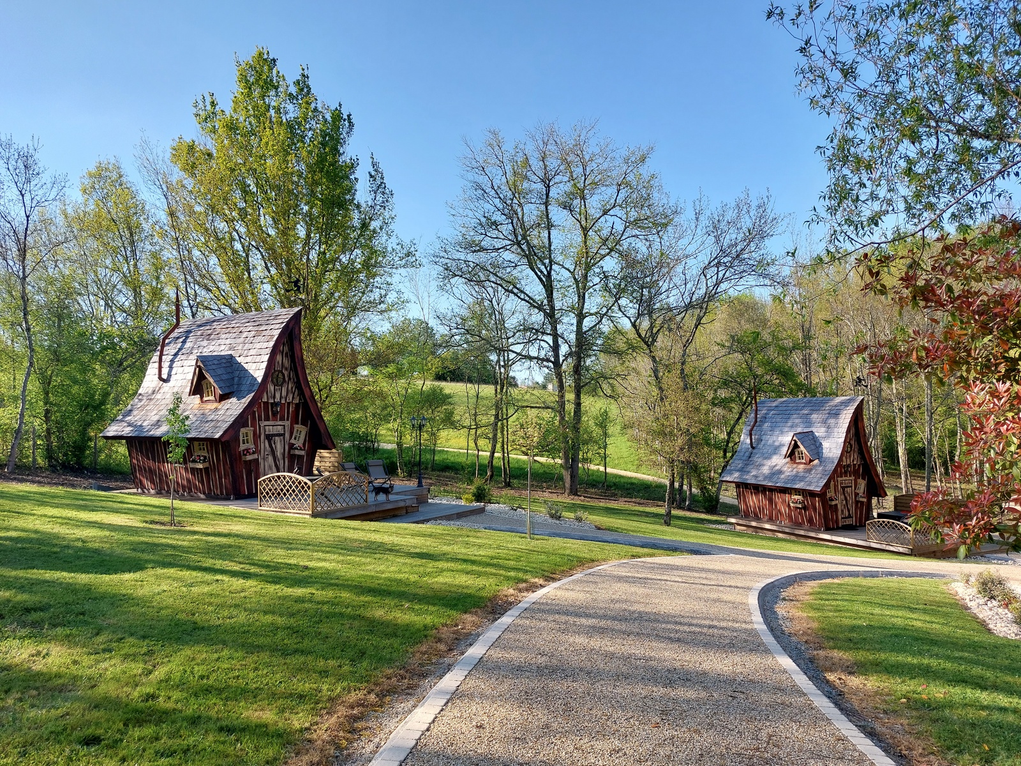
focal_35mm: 24
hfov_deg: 71.6
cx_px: 510
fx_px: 708
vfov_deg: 56.8
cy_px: 383
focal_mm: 5.23
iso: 25
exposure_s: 1/472
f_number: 1.8
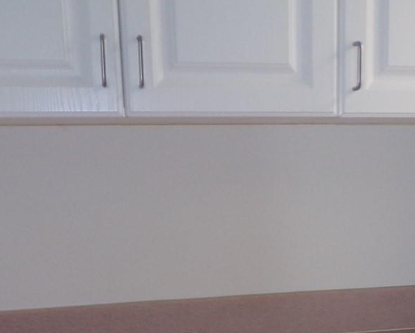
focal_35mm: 64
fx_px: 786
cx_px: 288
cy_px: 322
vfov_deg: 23.0
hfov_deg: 29.3
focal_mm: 4.3
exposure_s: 1/34
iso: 200
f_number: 3
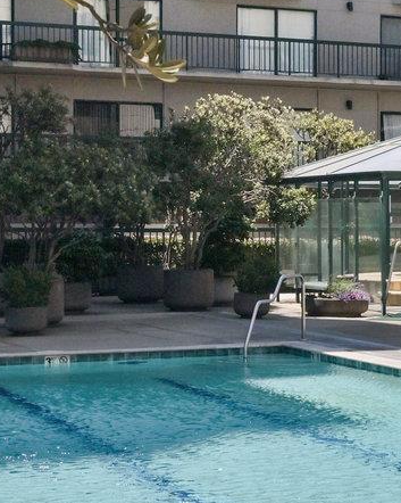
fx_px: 1515
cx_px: 527
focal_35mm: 102
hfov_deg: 14.4
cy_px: 183
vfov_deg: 18.8
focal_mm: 27
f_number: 10
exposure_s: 1/2500
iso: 400
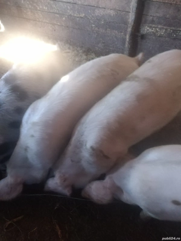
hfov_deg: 53.1
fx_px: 181
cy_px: 120
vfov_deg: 67.3
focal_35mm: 26
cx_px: 90
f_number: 1.8
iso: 626
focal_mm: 3.6
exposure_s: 1/25
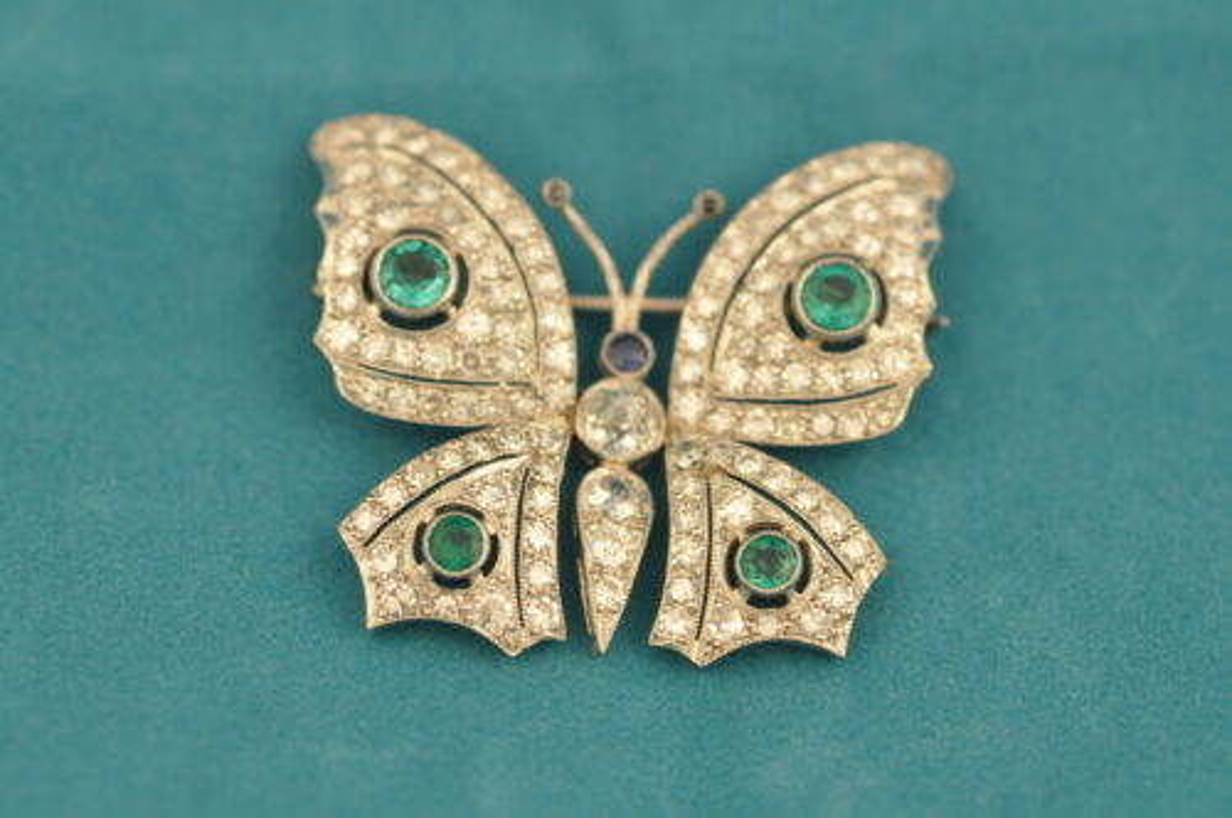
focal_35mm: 158
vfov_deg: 8.7
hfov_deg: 13.1
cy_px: 409
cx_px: 616
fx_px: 5383
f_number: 4
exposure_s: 1/125
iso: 1250
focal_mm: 105
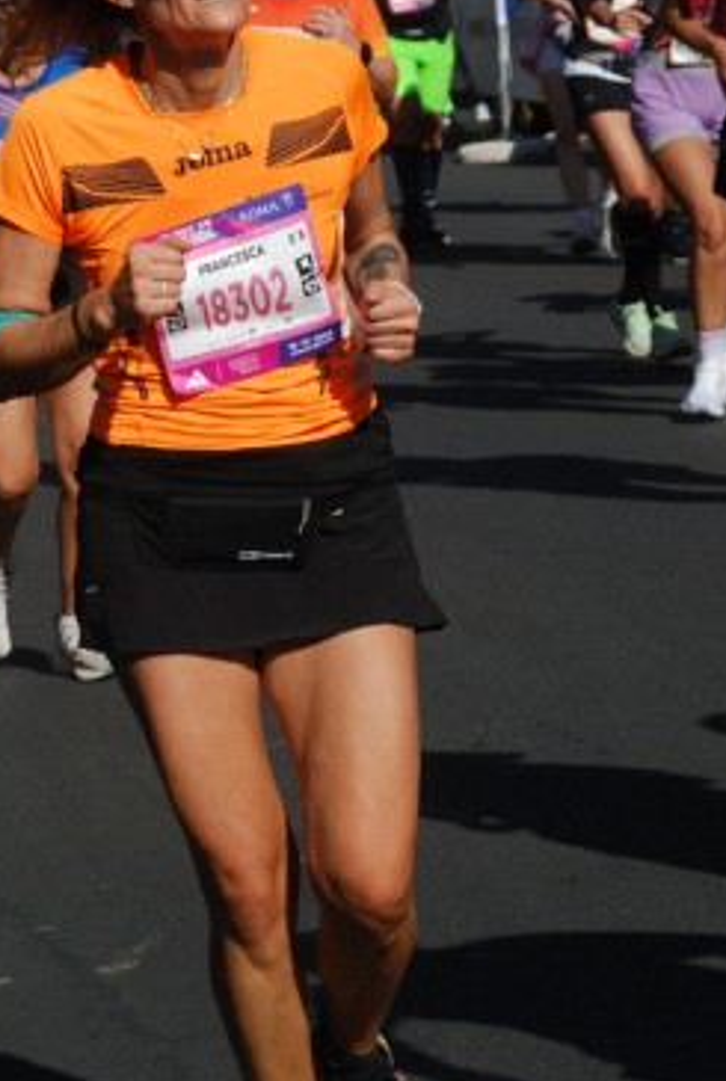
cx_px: 375
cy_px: 293
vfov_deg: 11.1
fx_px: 5564
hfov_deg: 7.5
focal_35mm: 185
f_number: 9
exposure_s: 1/2500
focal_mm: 75
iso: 1000
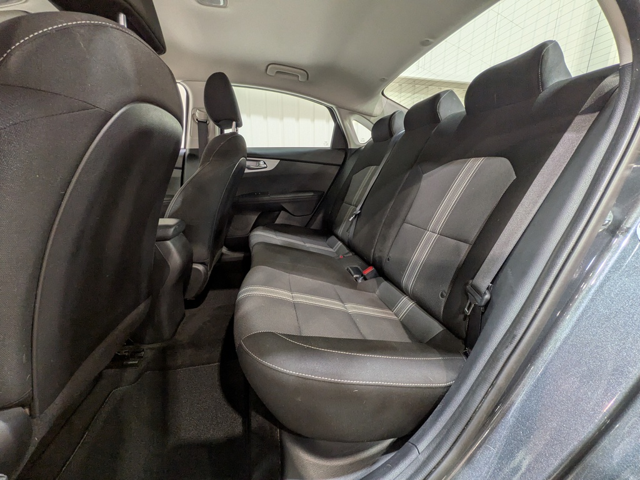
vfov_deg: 85.7
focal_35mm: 14
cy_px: 240
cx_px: 320
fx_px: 259
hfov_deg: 102.1
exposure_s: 1/25
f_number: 2.2
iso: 80
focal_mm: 1.83
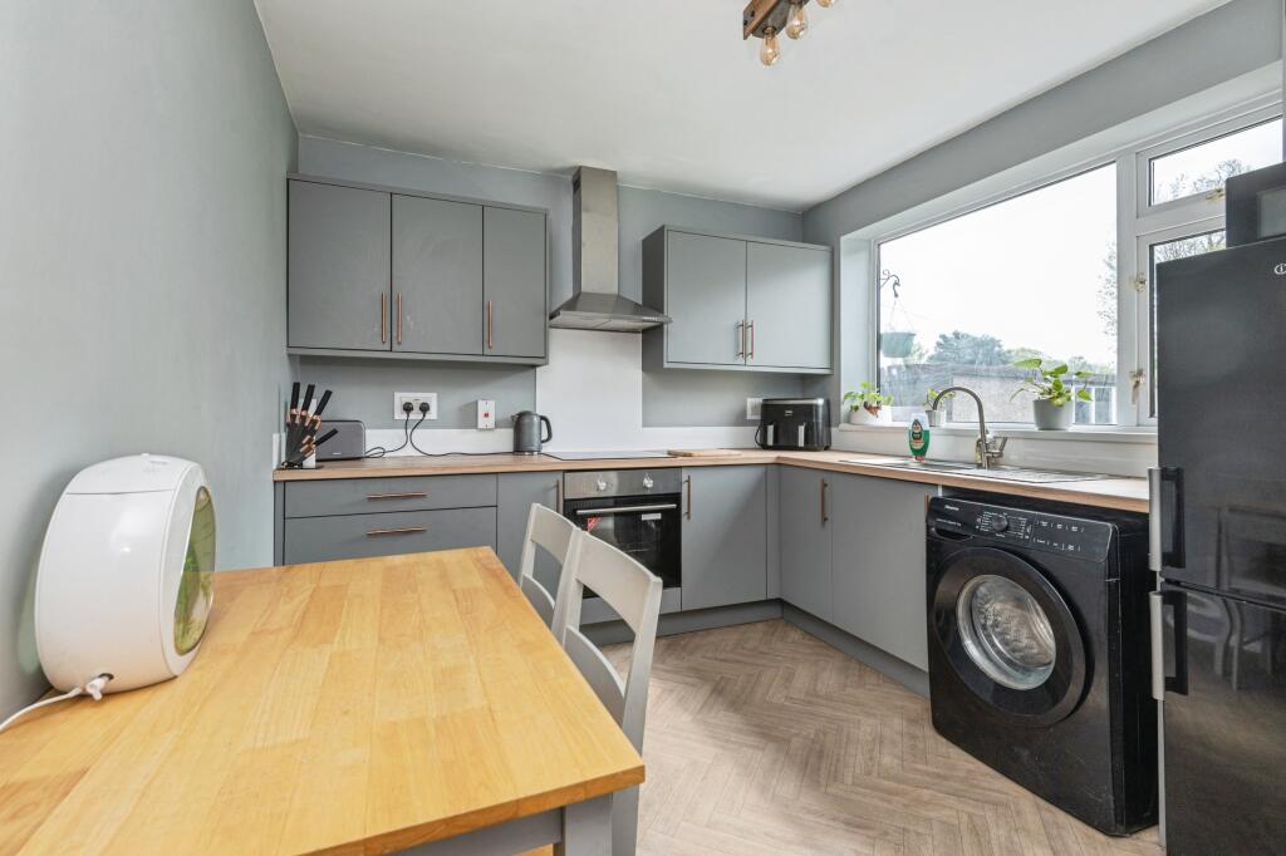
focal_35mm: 16
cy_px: 428
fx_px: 571
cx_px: 643
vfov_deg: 73.7
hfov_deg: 96.8
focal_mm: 16
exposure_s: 1/40
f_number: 8
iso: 250
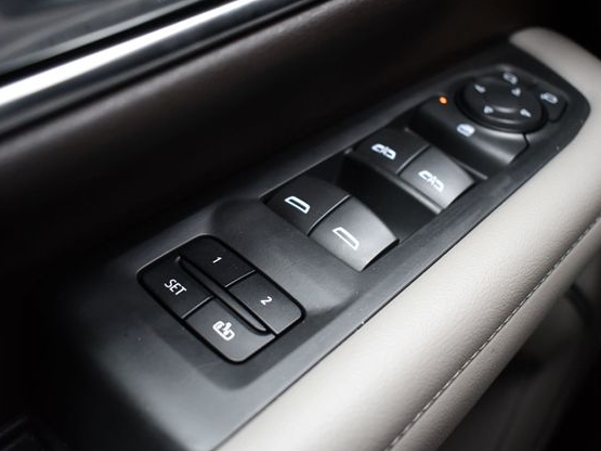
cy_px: 228
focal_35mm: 41
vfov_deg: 35.1
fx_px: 712
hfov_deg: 45.7
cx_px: 335
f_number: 4
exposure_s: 1/125
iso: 1400
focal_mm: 25
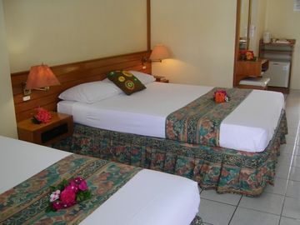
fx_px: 312
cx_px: 150
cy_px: 112
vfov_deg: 39.7
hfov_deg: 51.4
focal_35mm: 36
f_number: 2.8
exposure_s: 1/60
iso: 100
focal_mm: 60
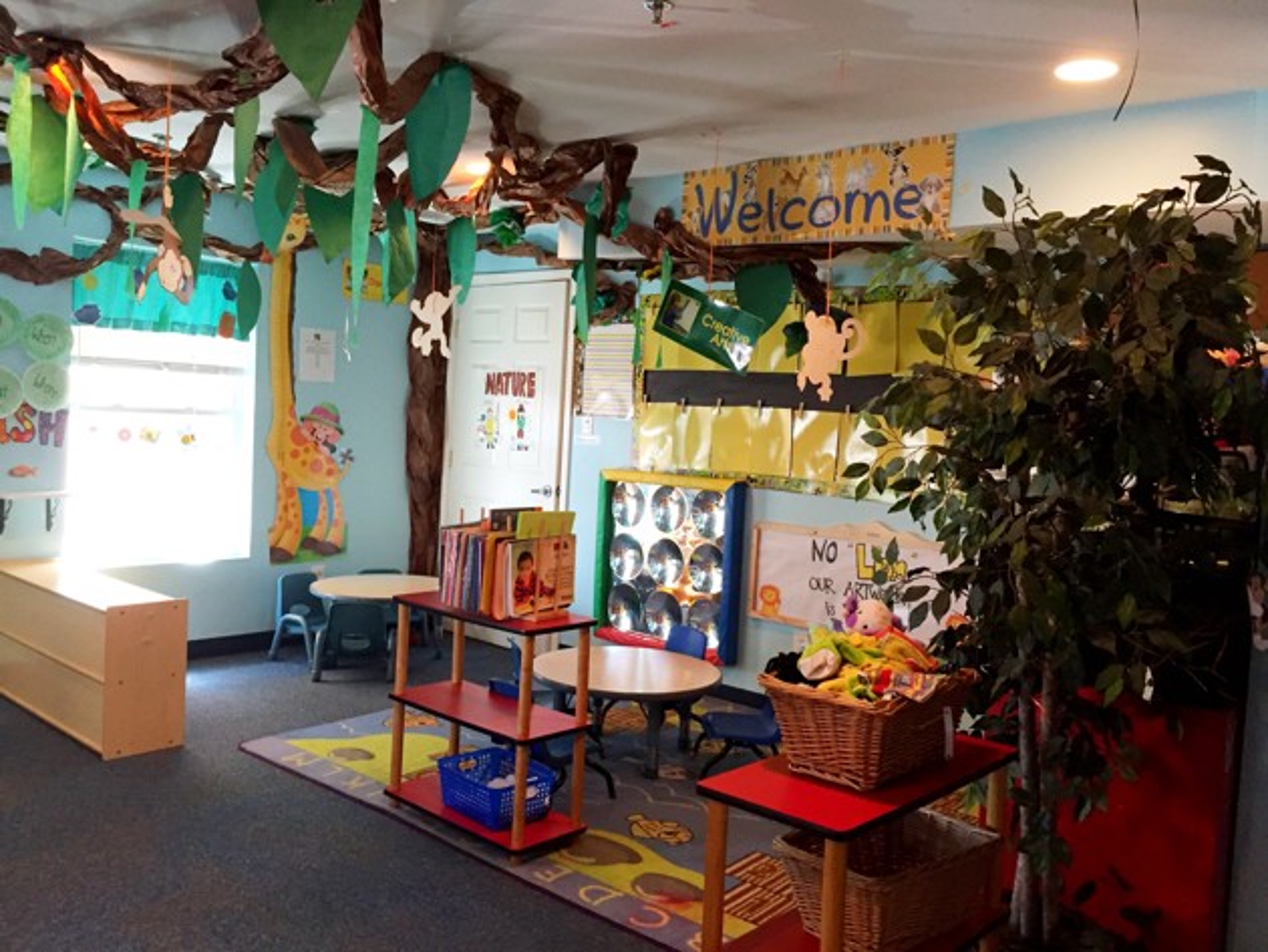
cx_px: 634
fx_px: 1063
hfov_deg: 61.6
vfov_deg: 48.3
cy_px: 476
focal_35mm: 29
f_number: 2.2
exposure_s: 1/30
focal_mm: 4.15
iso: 160
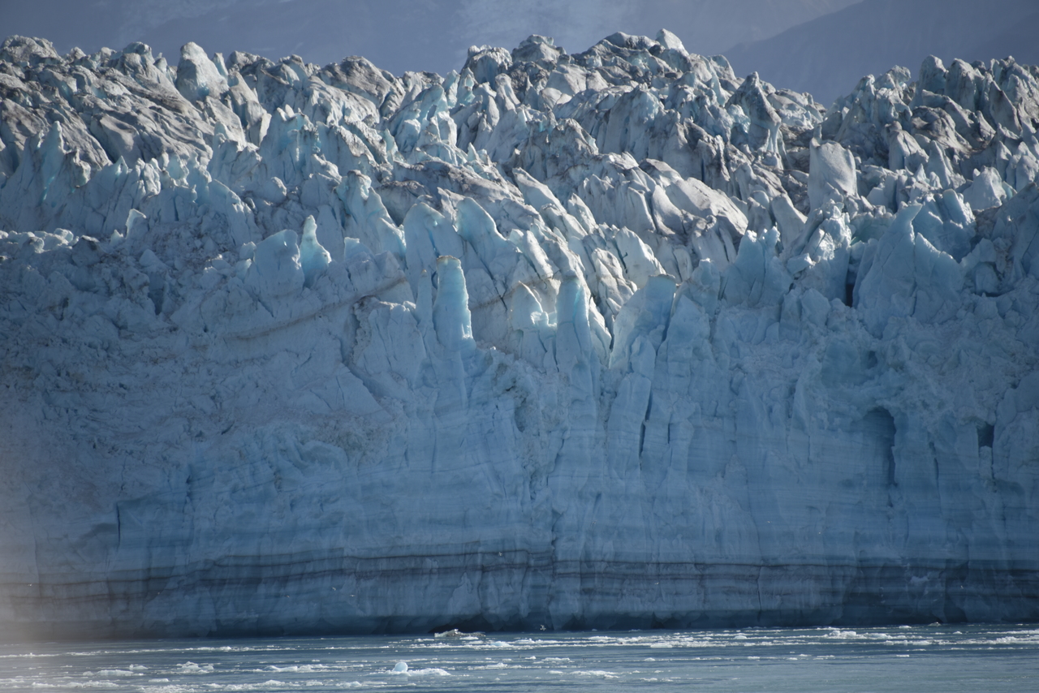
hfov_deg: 6.9
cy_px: 346
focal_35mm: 300
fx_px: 8660
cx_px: 520
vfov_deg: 4.6
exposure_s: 1/640
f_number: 5.6
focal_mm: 300
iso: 110
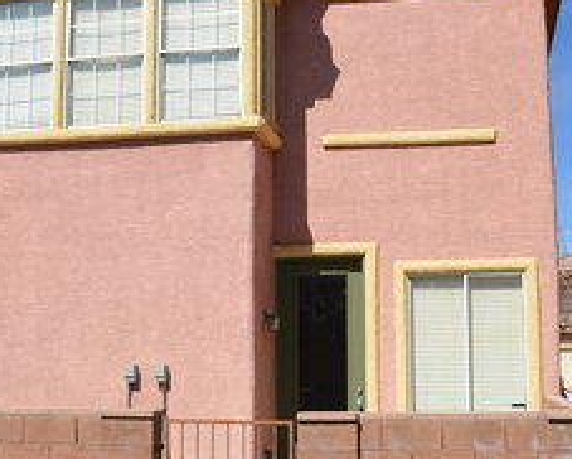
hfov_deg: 32.9
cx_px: 229
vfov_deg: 26.7
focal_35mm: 57
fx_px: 966
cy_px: 200
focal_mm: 18
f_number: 10
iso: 100
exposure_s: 1/400
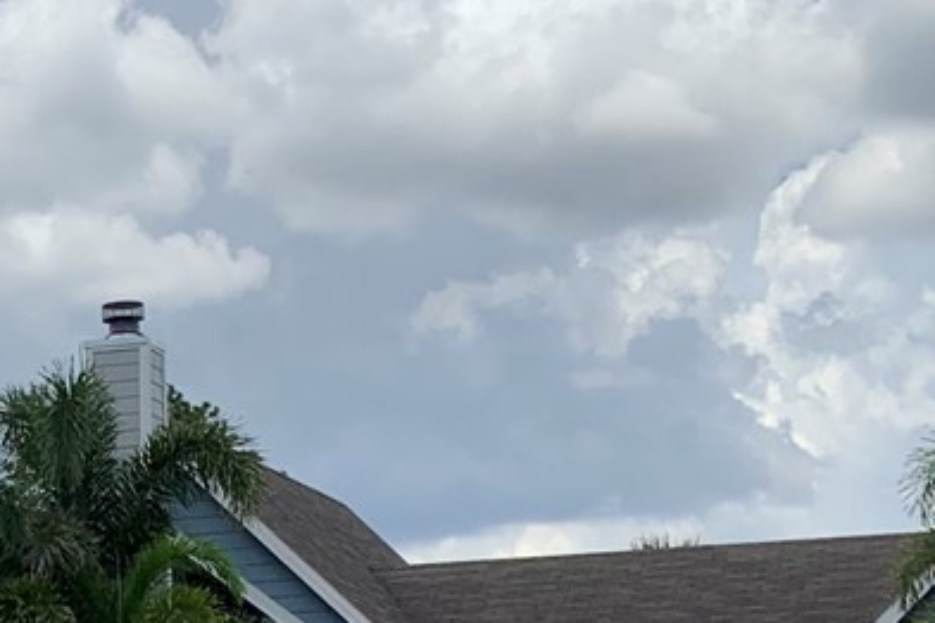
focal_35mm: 110
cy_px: 858
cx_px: -14
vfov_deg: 12.0
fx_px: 2857
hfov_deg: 18.1
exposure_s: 1/2833
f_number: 1.8
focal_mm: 4.25
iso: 25
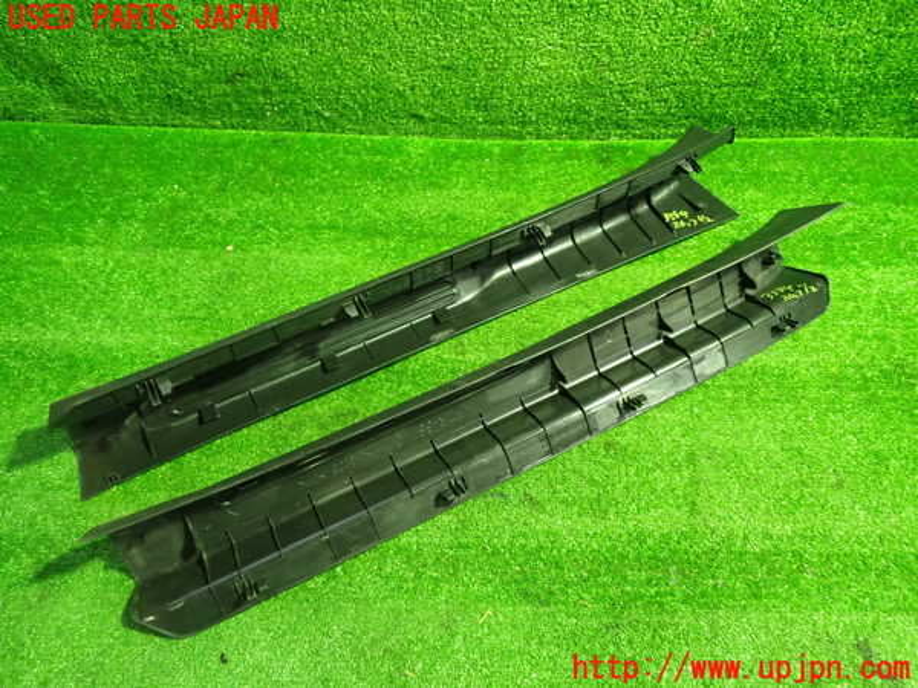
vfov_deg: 46.8
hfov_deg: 60.0
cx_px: 459
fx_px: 796
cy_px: 344
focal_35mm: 30
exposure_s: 1/30
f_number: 2.3
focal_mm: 5.4
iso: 640
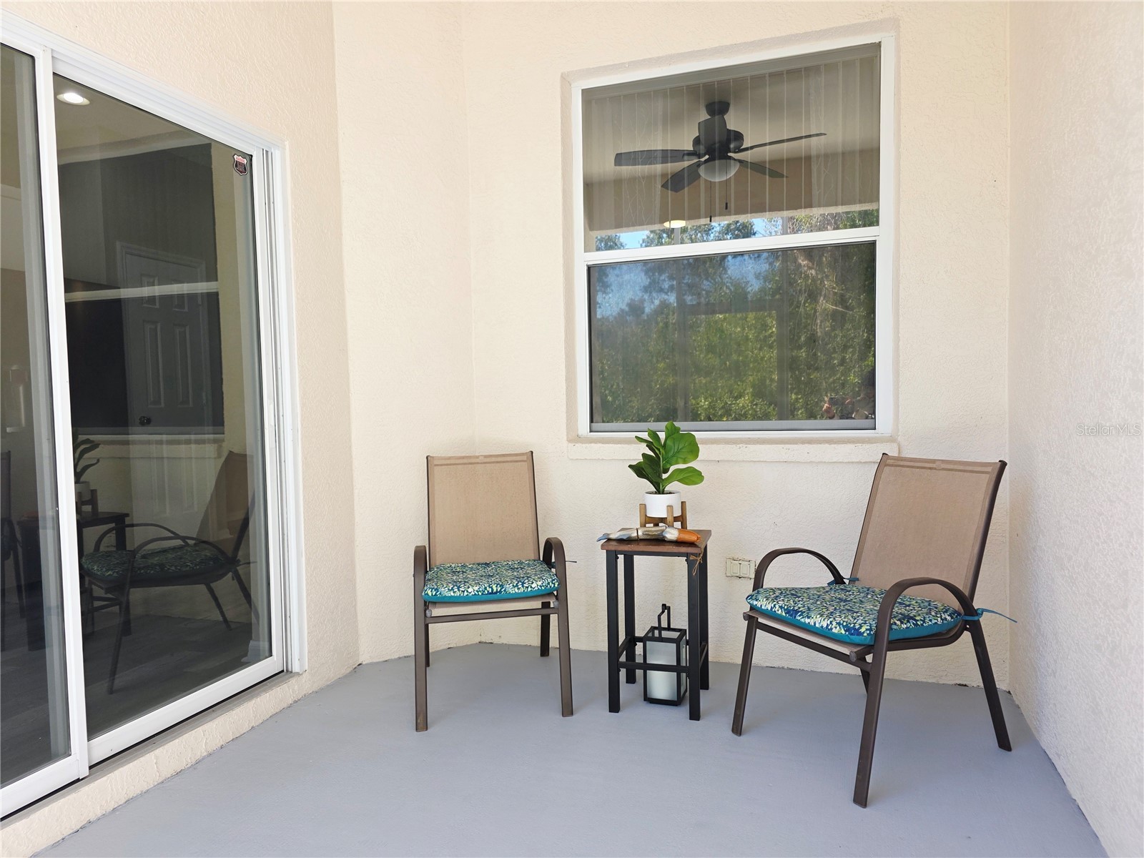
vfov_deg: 58.9
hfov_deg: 73.9
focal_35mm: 23
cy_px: 429
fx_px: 760
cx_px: 572
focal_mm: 6.3
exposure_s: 1/120
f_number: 1.7
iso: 40
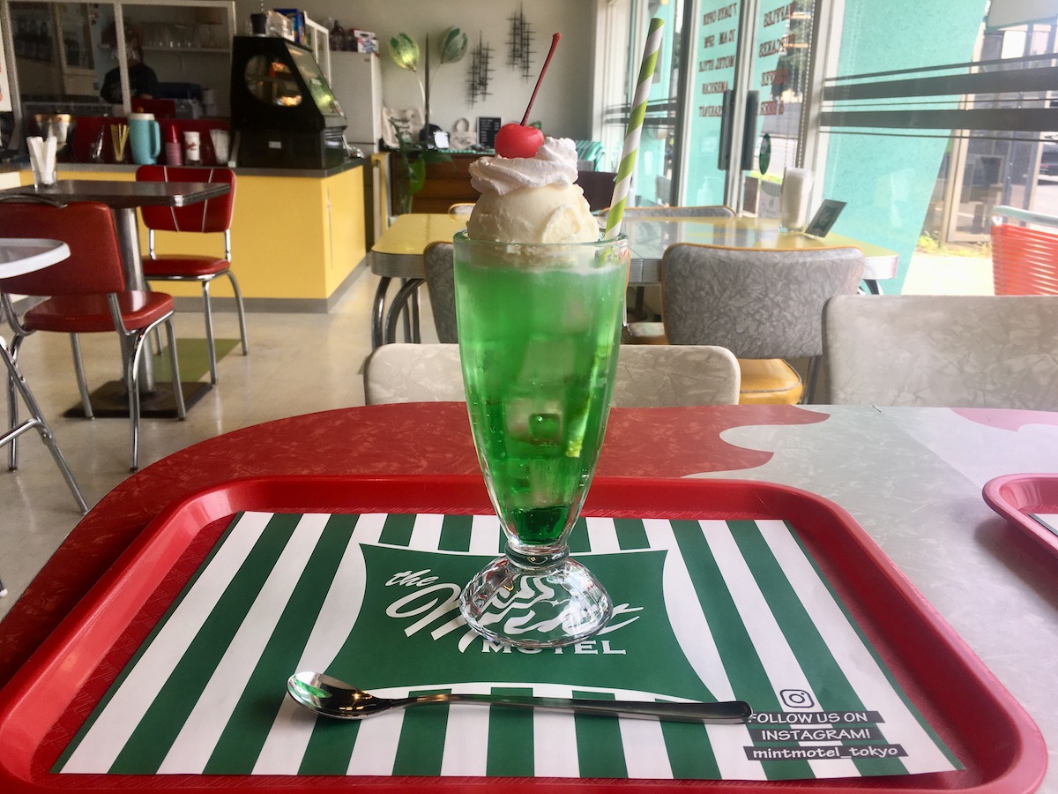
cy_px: 397
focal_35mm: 29
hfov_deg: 61.7
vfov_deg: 48.2
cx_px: 529
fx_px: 886
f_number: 2.2
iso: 25
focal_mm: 4.15
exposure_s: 1/260
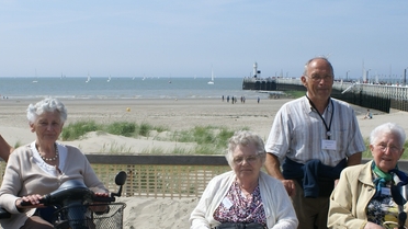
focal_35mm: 71
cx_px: 179
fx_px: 768
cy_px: 158
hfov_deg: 29.7
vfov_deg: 16.9
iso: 100
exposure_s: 1/320
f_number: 9
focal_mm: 28
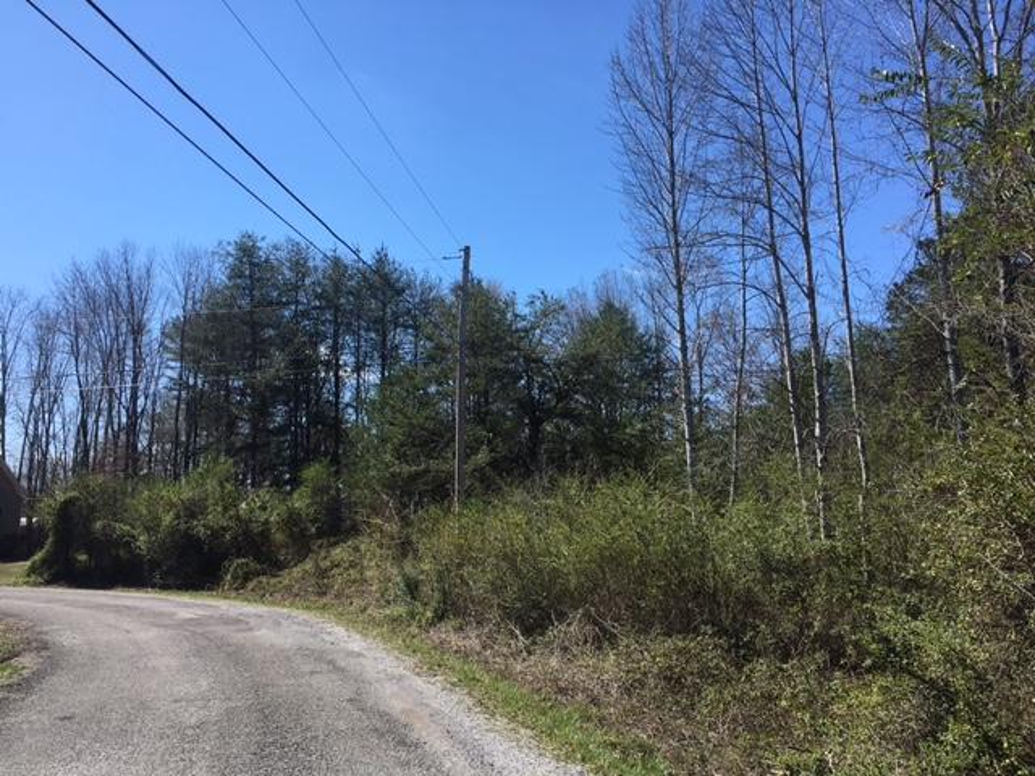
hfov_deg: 61.7
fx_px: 867
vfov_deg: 48.2
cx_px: 518
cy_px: 388
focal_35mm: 29
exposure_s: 1/1183
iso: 25
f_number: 2.2
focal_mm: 4.15
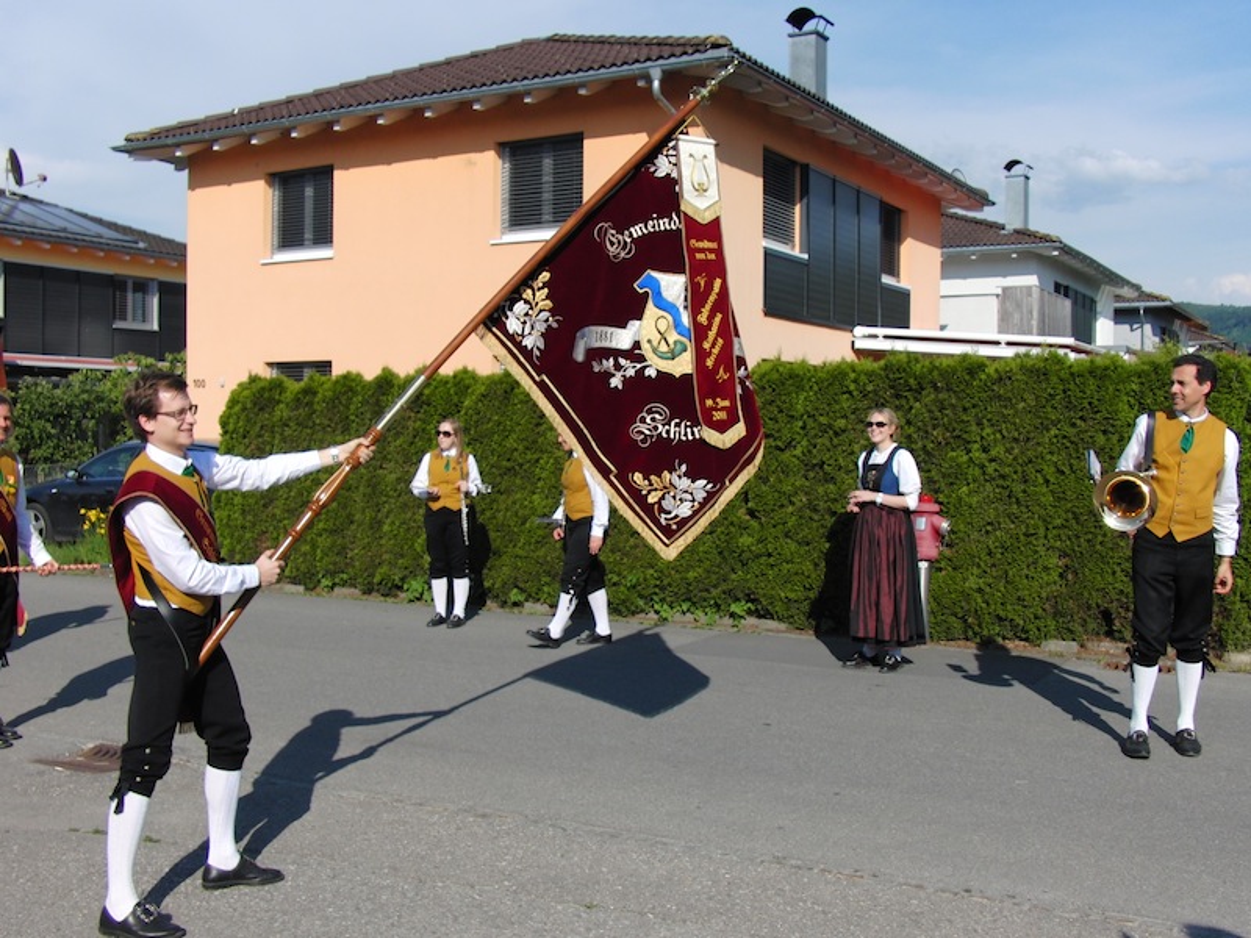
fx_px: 1301
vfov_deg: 39.7
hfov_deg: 51.4
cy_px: 469
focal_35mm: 36
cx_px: 626
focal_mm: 7.3
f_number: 6.6
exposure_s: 1/400
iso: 100
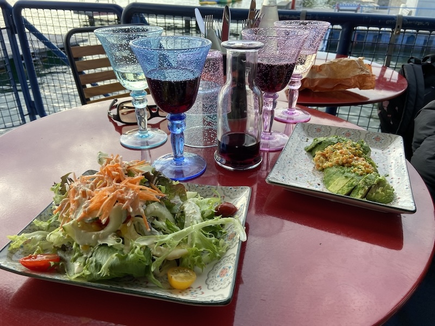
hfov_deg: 67.3
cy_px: 163
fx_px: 327
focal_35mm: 26
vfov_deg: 53.1
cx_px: 218
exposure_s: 1/263
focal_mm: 4.25
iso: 32
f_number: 1.8
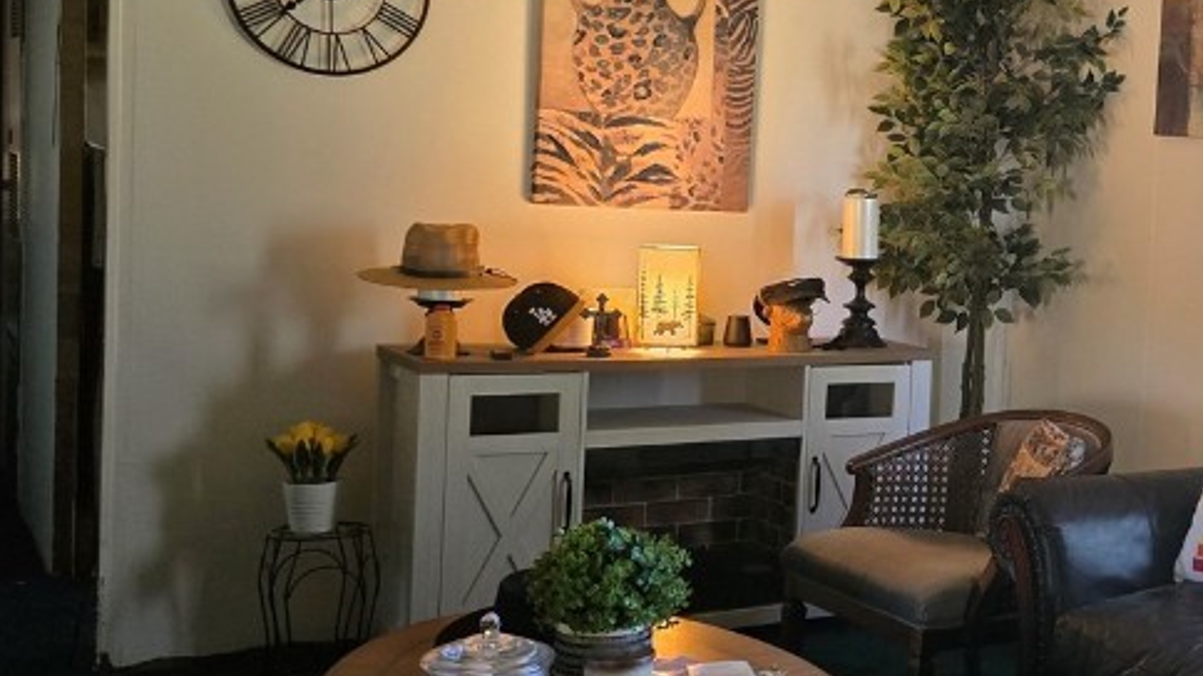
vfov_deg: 22.6
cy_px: 283
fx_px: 1690
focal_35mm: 53
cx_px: 1186
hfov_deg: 35.6
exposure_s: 1/120
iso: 800
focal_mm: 6.3
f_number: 1.7
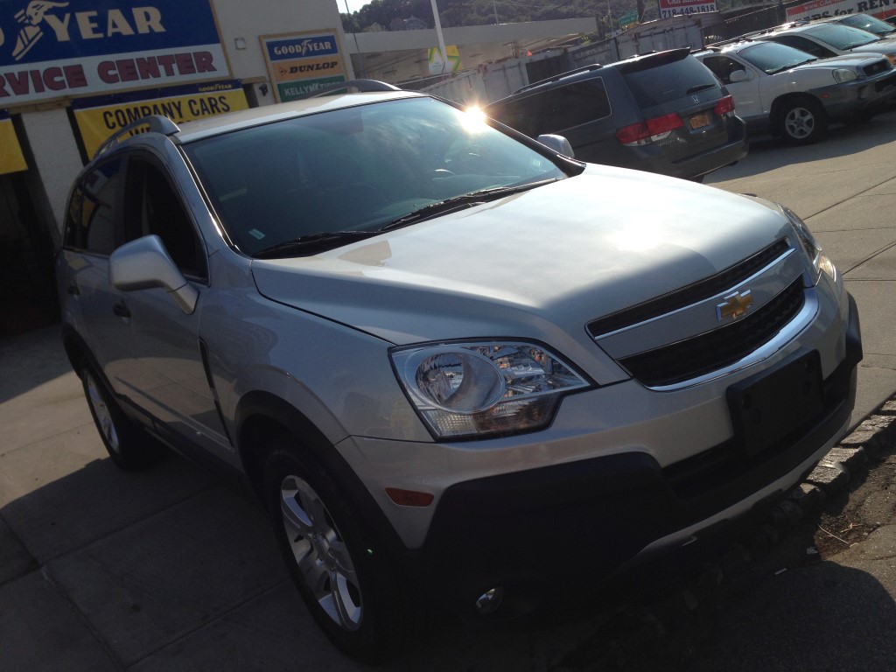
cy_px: 336
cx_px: 448
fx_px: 854
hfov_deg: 55.4
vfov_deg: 42.9
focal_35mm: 33
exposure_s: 1/2262
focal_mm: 4.12
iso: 50
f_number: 2.4
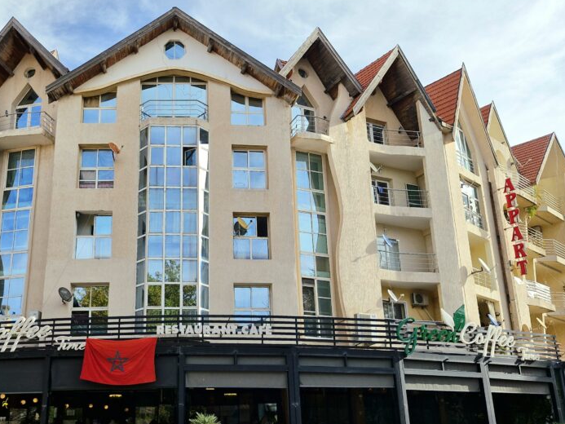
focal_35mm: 34
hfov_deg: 53.0
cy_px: 254
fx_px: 555
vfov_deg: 41.6
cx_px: 191
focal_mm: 5.54
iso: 50
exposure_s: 1/1429
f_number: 1.8
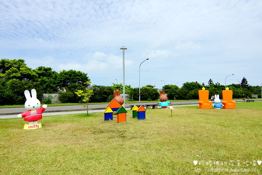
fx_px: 164
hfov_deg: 77.3
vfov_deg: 56.2
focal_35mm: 22
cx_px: 131
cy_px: 88
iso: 100
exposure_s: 1/800
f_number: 5.6
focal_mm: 15
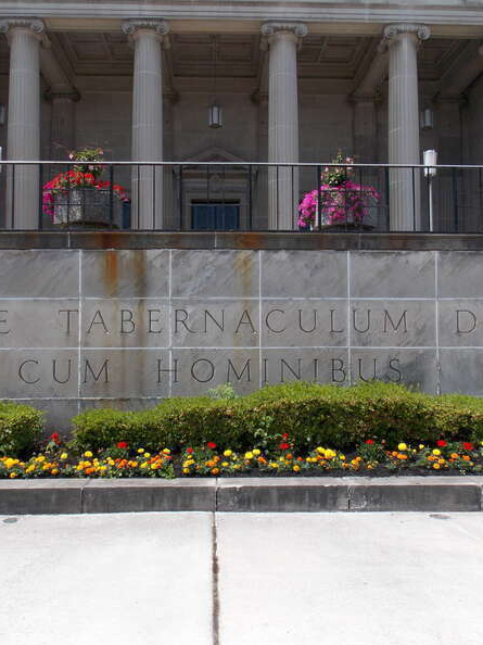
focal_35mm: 31
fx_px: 577
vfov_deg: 58.4
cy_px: 325
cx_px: 233
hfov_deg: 45.4
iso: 80
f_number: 3.1
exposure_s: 1/1000
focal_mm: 4
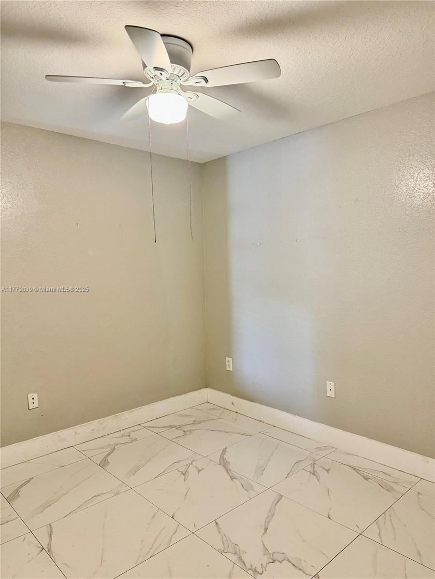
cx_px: 218
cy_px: 290
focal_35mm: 24
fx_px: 402
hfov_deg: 56.8
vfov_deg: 71.6
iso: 200
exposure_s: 1/60
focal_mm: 6.76
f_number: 1.78
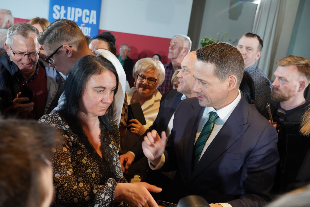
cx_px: 155
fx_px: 336
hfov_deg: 49.5
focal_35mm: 39
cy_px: 104
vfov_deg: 34.2
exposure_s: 1/100
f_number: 5.6
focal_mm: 39
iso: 1250
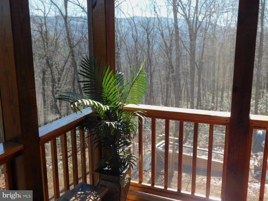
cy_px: 100
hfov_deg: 51.4
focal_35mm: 36
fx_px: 279
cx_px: 134
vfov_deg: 39.7
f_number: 3.5
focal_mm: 6.3
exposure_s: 1/400
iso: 125
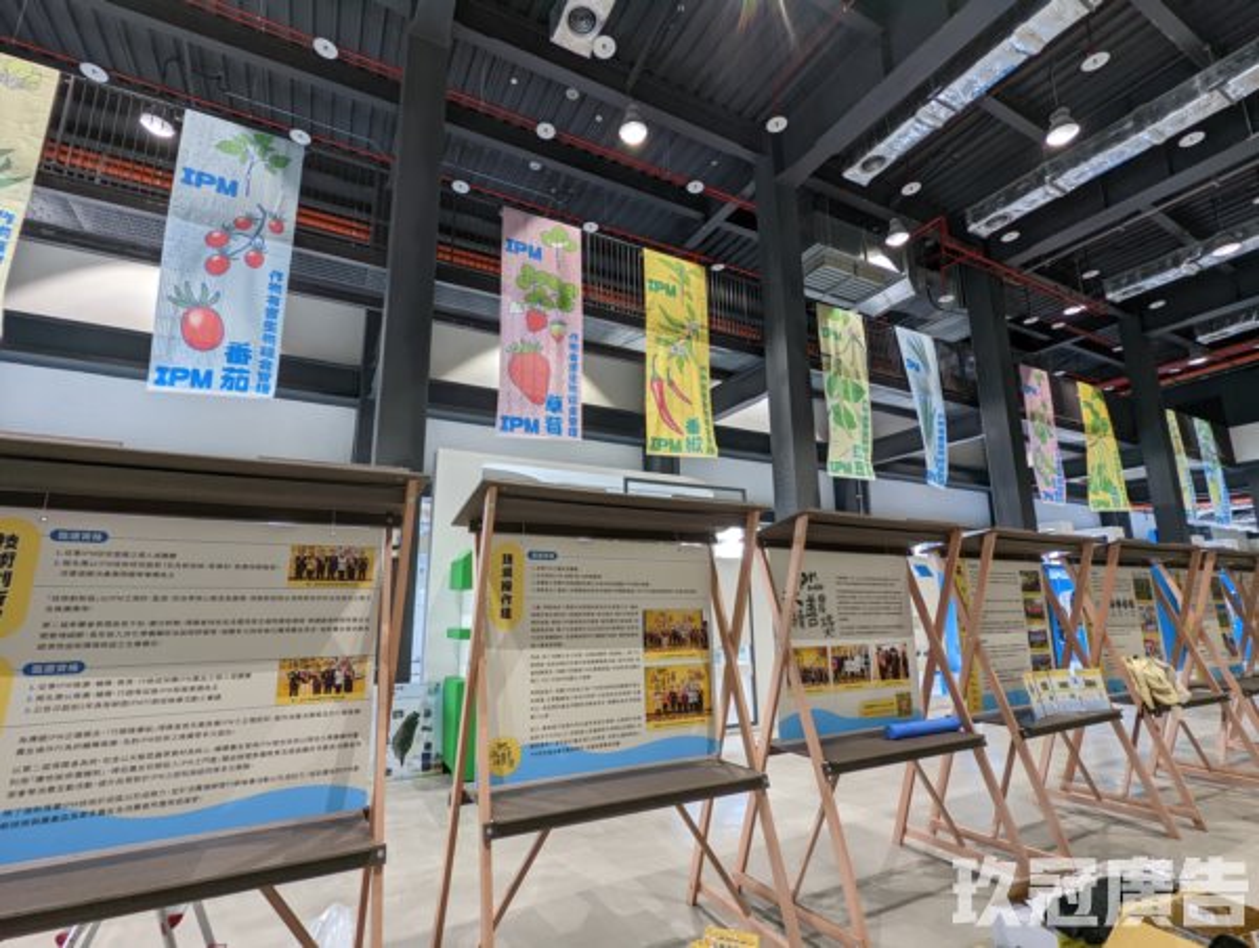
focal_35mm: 16
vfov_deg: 78.3
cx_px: 630
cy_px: 474
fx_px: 583
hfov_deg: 94.4
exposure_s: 1/23.8
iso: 62
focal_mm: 2.35
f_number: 2.2
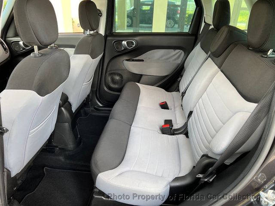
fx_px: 207
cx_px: 138
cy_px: 103
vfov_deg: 53.1
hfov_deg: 67.3
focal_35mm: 26
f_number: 1.5
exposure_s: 1/121
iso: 100
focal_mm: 5.7
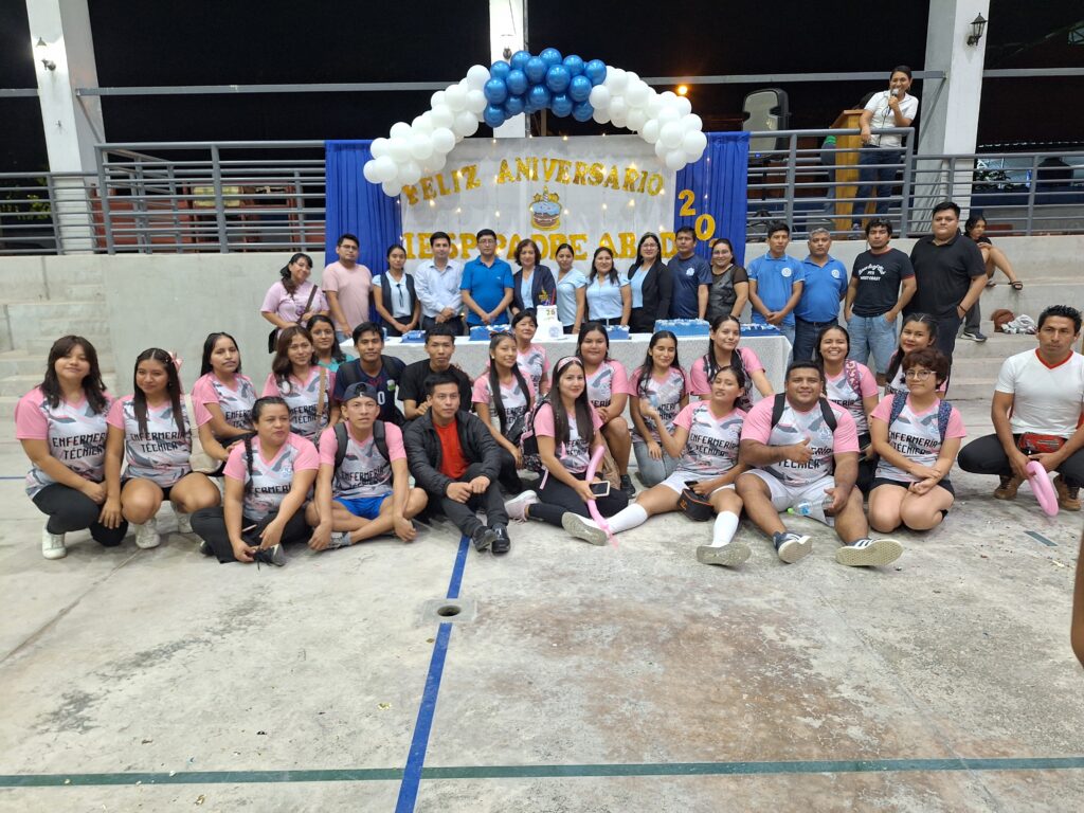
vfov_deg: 58.9
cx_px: 542
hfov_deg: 73.9
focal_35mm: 23
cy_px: 406
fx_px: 720
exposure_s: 1/40
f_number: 1.8
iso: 250
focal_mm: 5.54
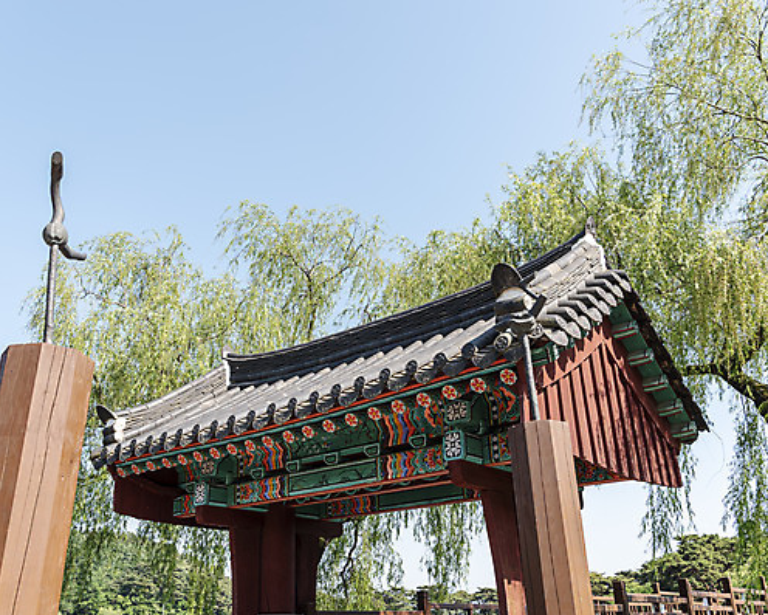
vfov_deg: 43.4
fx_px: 773
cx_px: 352
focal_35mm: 34
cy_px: 308
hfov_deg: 52.8
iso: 100
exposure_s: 1/250
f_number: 6.3
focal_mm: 30
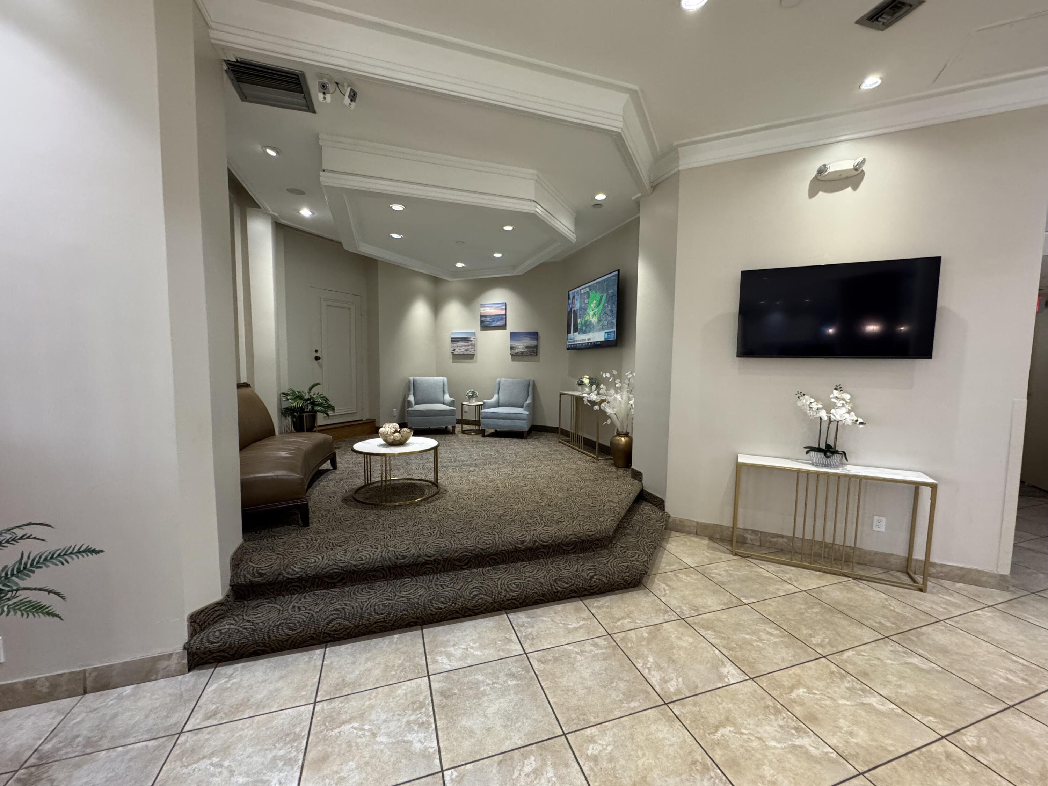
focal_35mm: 14
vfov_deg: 85.7
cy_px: 393
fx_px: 424
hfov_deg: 102.1
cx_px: 524
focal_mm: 2.22
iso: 400
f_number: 2.2
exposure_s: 1/60
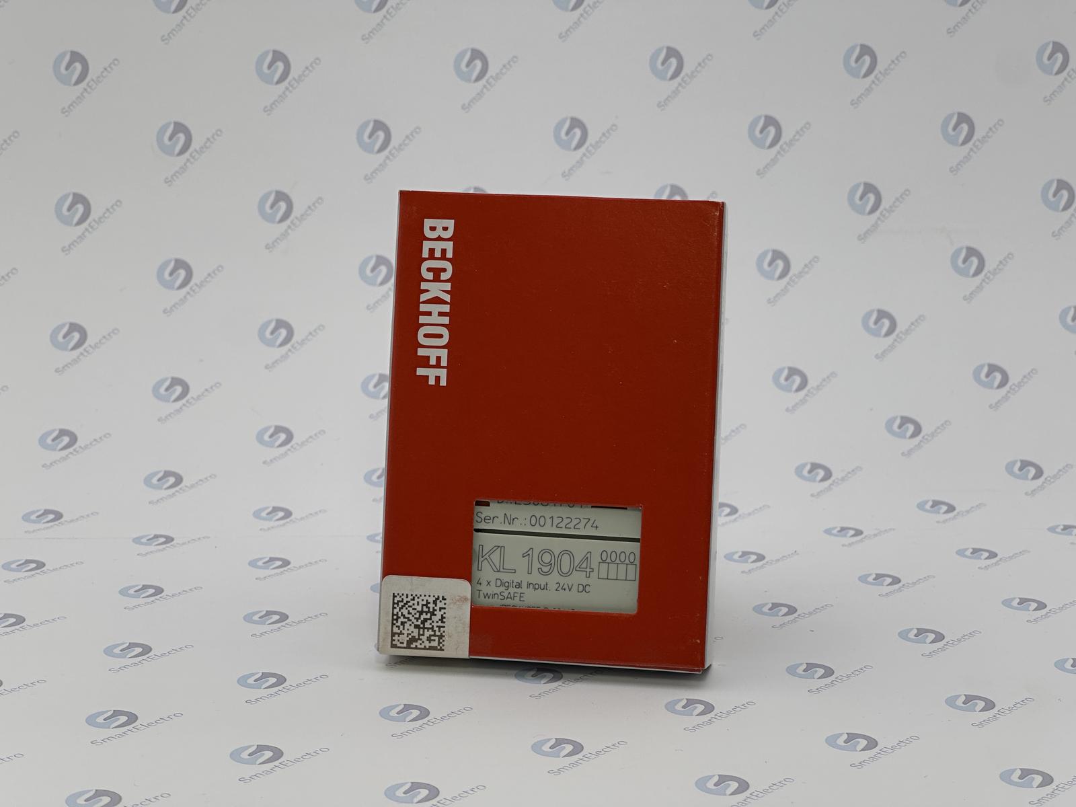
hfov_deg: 25.3
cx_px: 538
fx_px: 2393
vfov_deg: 19.1
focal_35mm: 77
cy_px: 404
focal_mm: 9
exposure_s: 1/254
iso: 32
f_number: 2.8
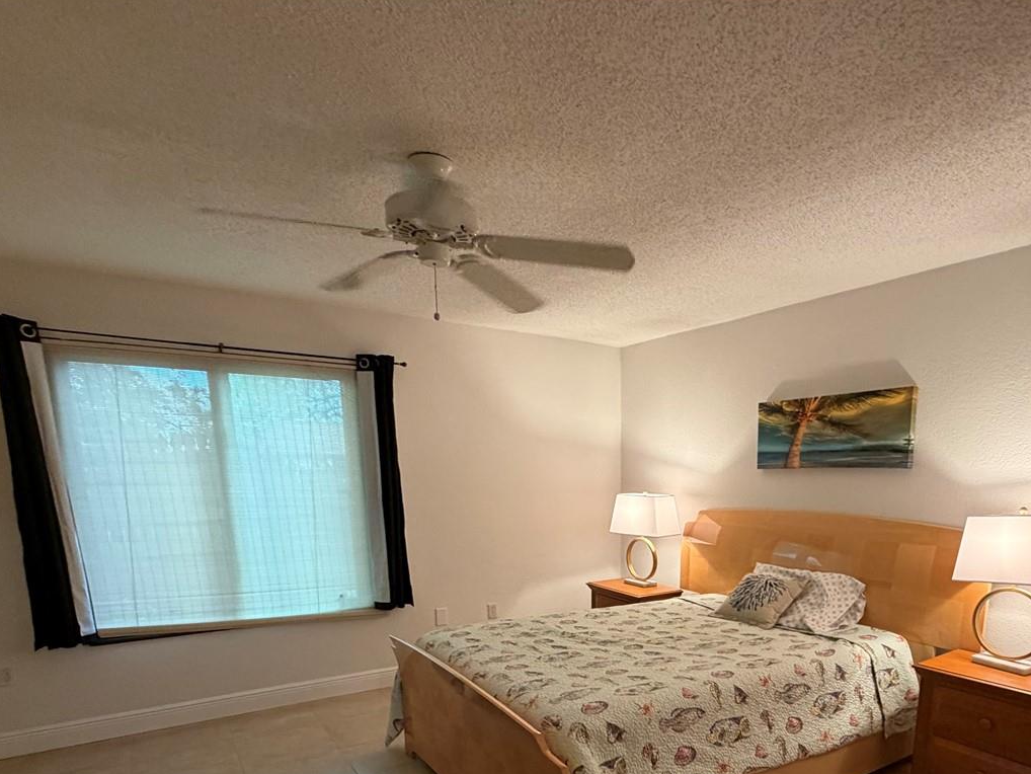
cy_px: 599
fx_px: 655
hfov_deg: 75.4
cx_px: 627
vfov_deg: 57.4
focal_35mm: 22
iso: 320
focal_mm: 2.22
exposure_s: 1/60
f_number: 2.2
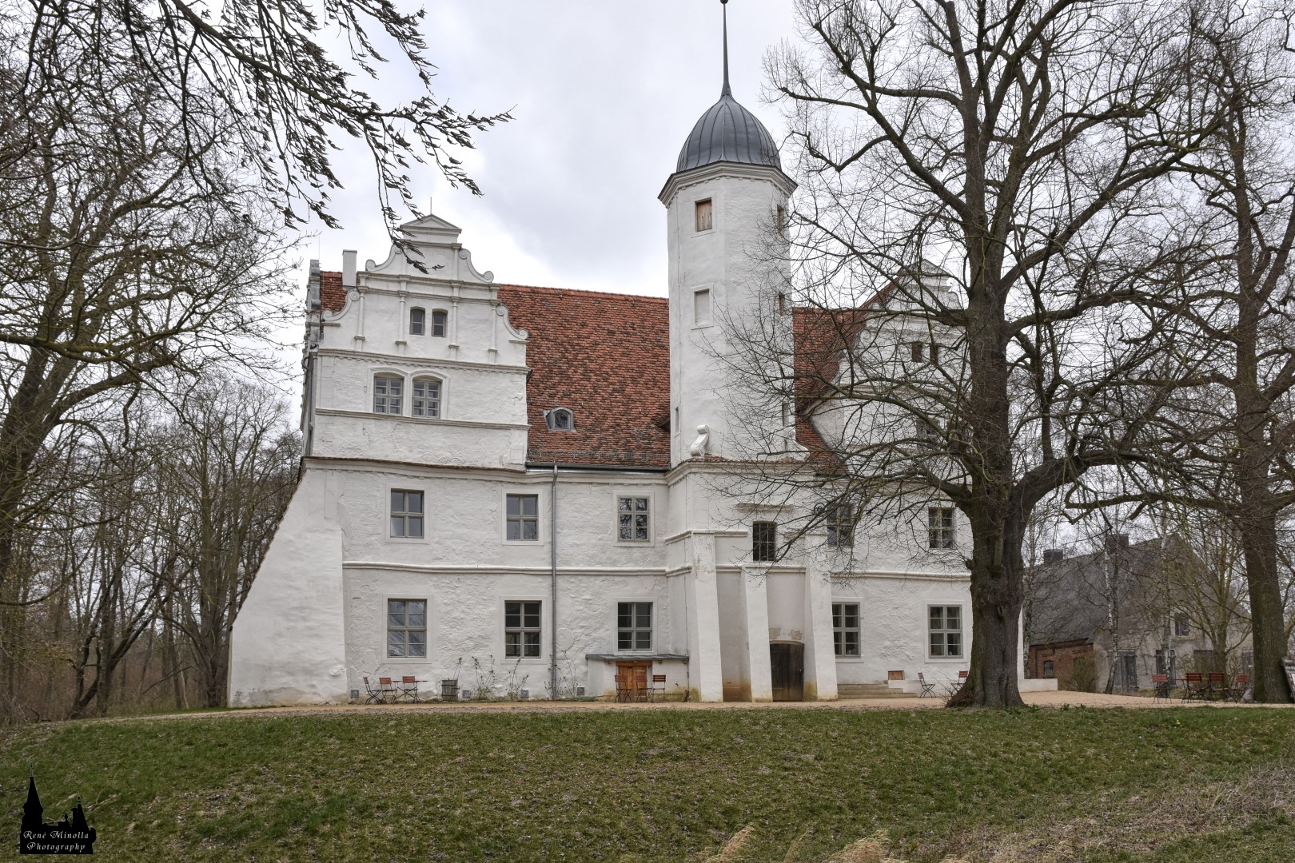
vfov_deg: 36.9
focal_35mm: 36
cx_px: 648
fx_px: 1295
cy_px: 432
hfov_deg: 53.1
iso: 200
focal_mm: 24
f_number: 8
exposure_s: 1/400
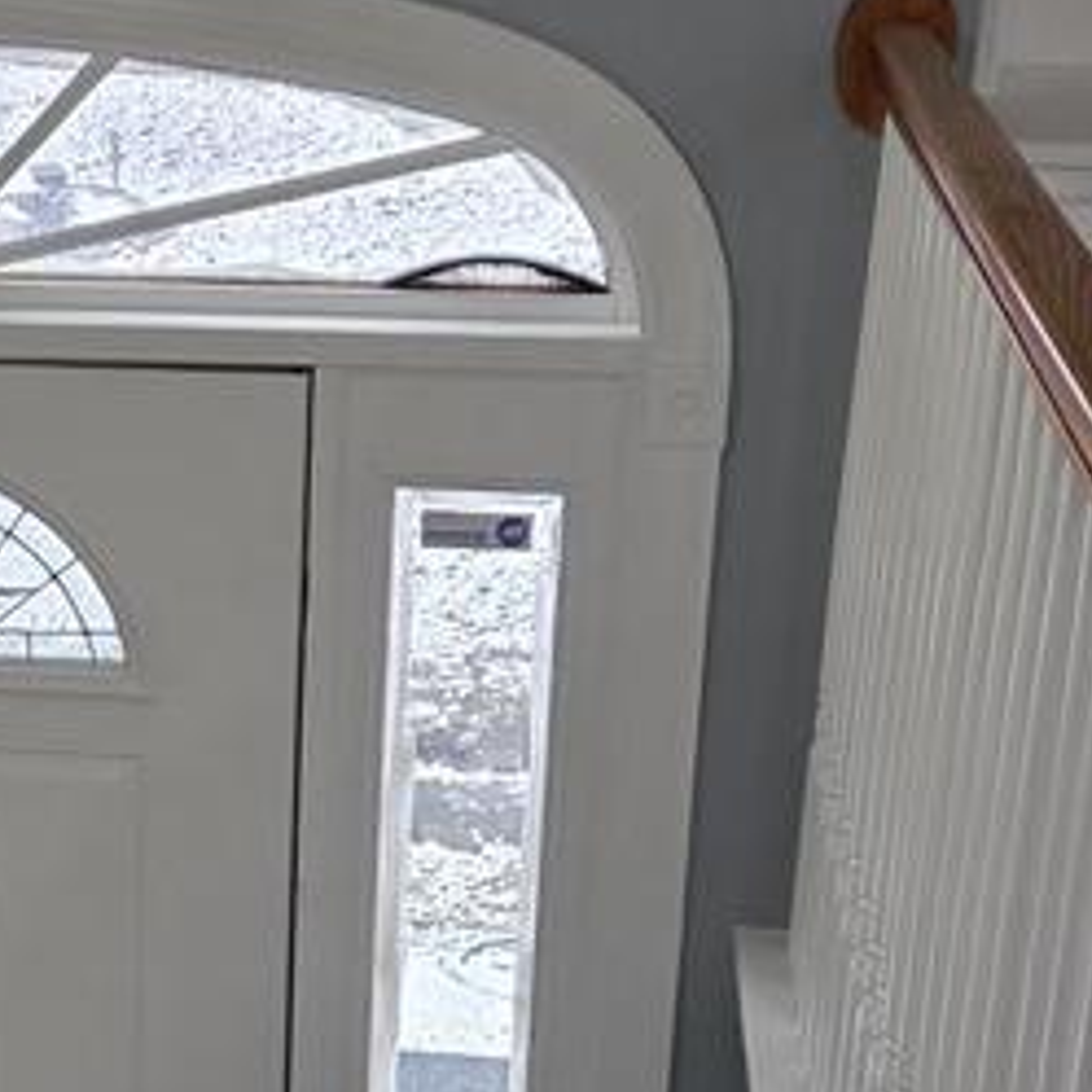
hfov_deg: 19.2
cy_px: 912
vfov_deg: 19.5
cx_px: -4
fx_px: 3141
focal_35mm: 88
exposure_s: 1/120
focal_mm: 5.4
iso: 125
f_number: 1.8
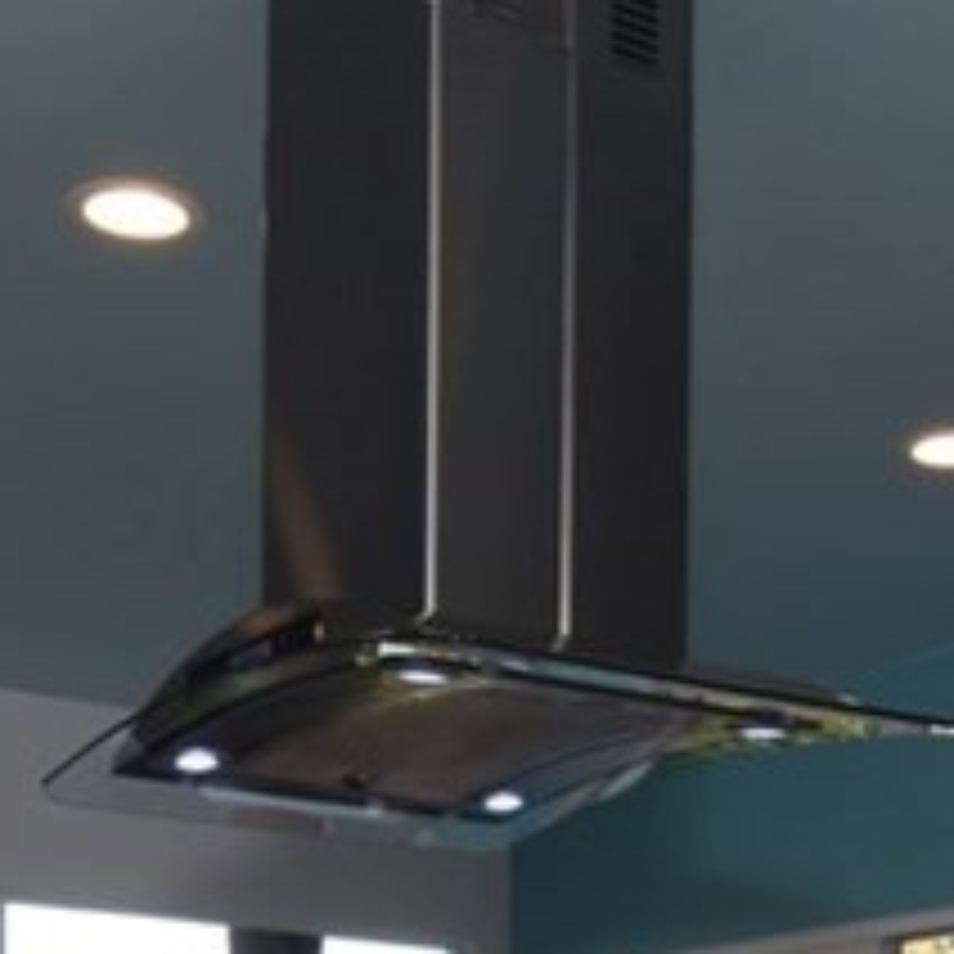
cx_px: 522
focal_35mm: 74
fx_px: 2307
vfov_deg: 21.2
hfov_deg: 23.4
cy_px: 1233
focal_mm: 12
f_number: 18
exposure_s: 1/20
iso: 320
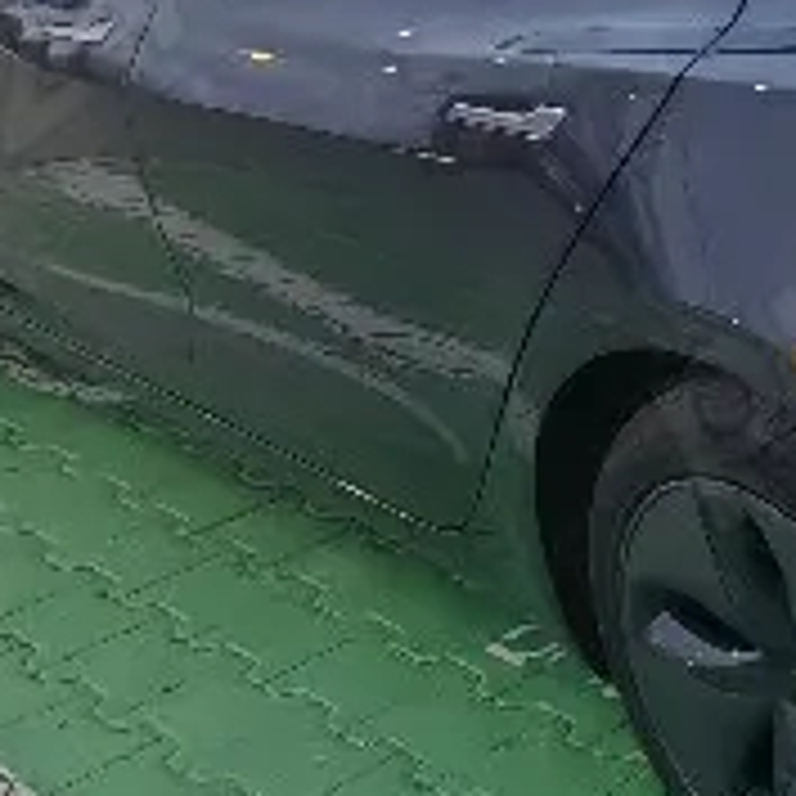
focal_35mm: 65
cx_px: 1421
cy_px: 153
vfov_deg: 26.0
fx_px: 1691
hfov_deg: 19.8
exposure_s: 1/33
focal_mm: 1.82
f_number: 2
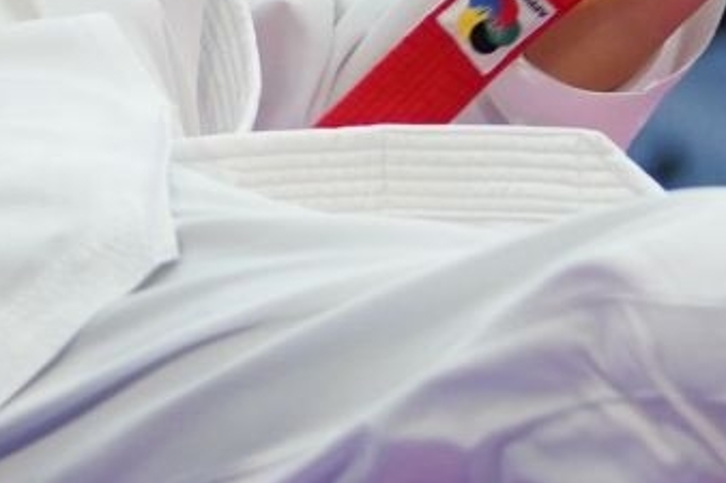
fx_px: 16528
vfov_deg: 1.7
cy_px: 191
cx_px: 294
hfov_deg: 2.5
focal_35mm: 820
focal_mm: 103
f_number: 2.8
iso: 1250
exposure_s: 1/1000
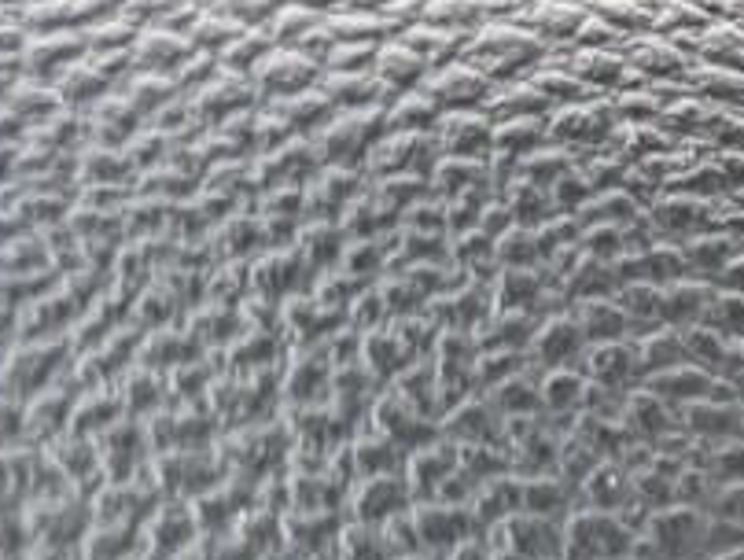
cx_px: 1948
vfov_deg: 8.0
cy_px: 685
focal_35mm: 185
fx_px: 3981
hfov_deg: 9.2
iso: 125
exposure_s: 1/93
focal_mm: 5.96
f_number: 1.6
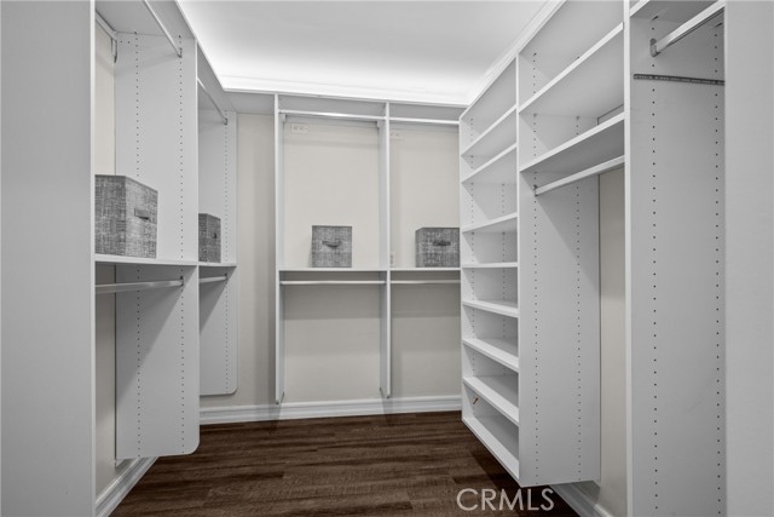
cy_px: 258
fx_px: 387
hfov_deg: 90.0
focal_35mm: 18
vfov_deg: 67.4
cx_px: 387
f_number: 9
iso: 640
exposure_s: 1/10
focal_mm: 18
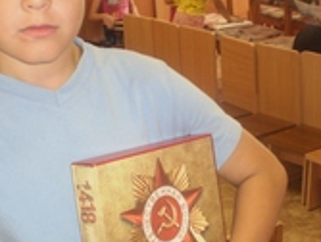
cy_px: 144
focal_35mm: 86
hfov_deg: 22.5
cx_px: 238
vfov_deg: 17.2
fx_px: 799
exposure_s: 1/30
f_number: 3.1
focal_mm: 6.3
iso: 125
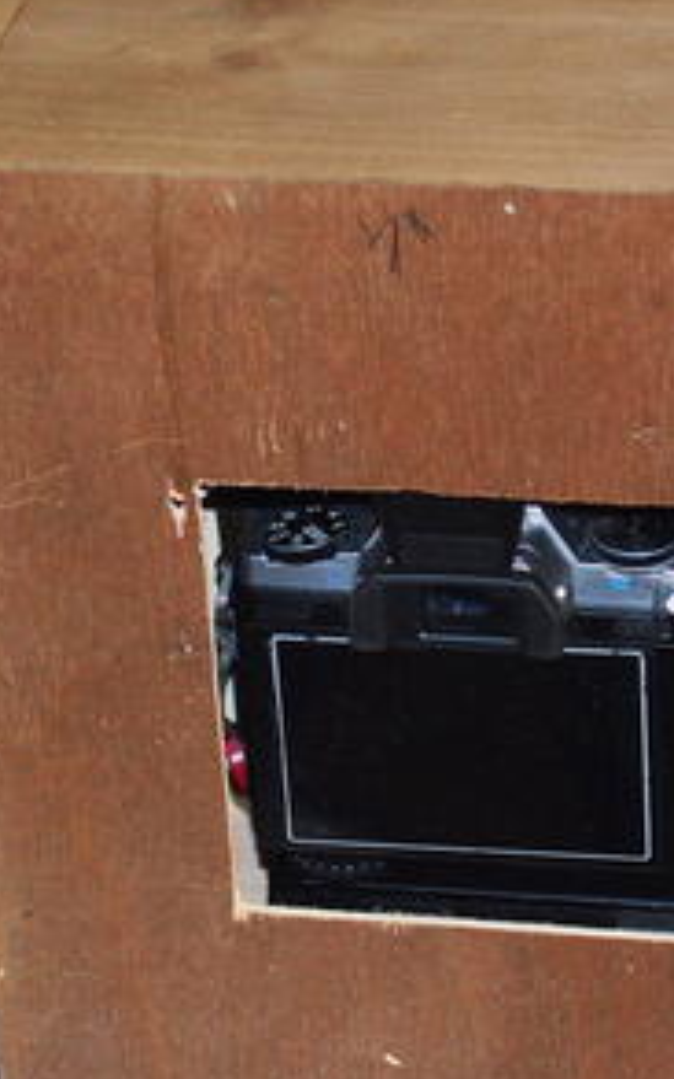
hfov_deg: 10.6
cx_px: 390
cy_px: 541
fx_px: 3646
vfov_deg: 16.8
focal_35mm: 124
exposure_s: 1/60
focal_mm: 16.1
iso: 400
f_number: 2.8
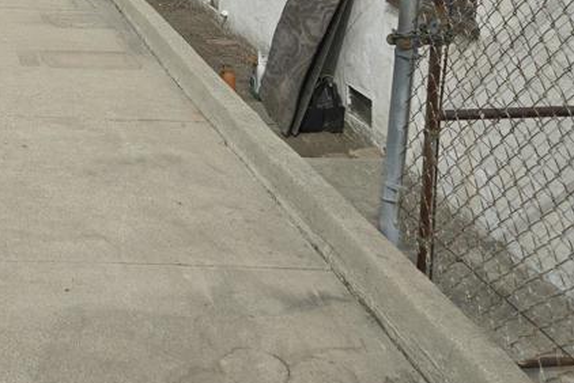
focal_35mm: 58
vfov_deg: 22.2
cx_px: -4
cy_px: -31
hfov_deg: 31.7
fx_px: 925
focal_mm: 5.4
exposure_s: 1/1859
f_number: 1.8
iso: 25
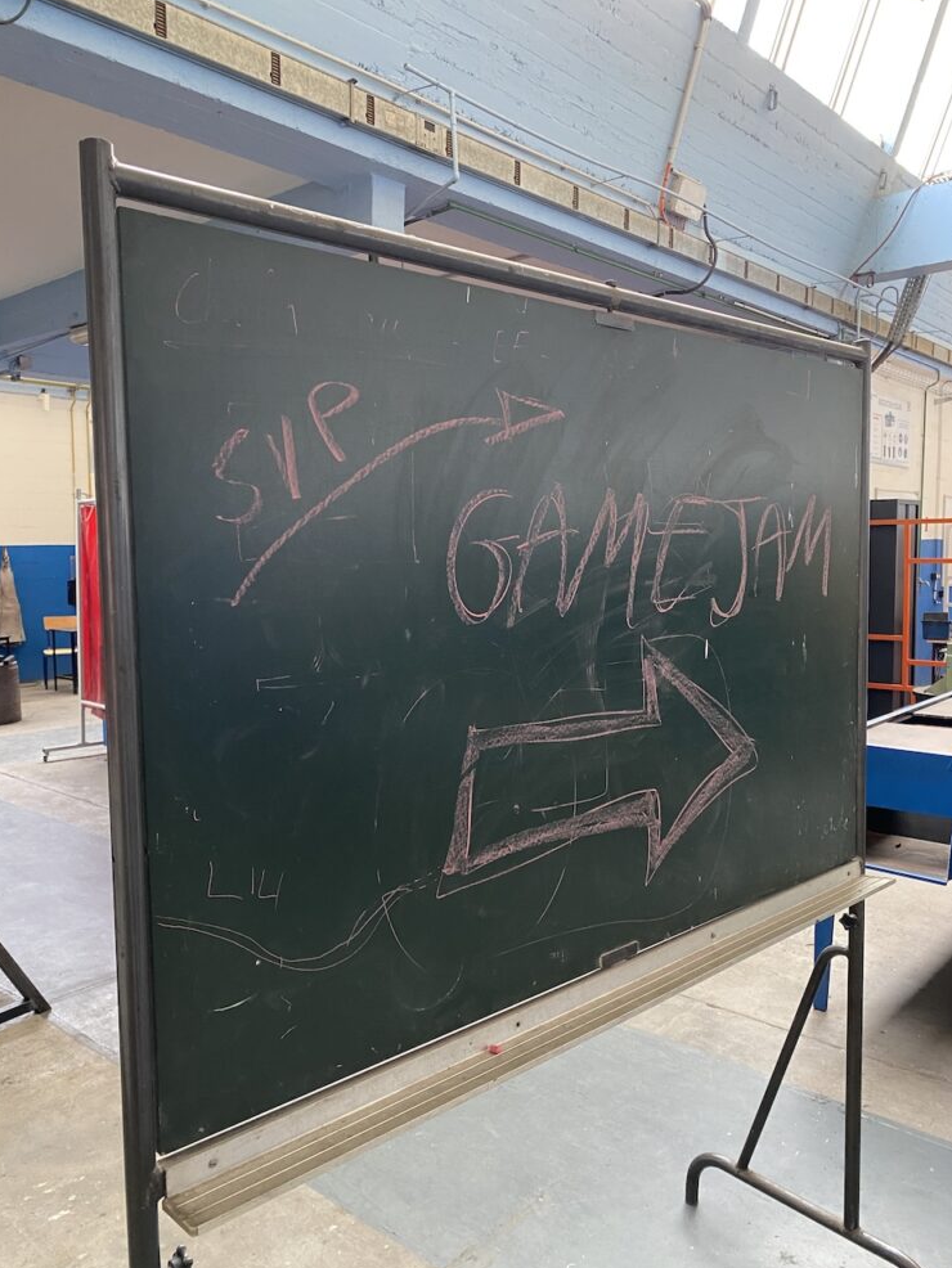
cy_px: 638
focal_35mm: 27
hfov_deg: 51.4
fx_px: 990
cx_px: 488
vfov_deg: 65.3
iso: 250
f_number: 1.8
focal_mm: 4.25
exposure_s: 1/60
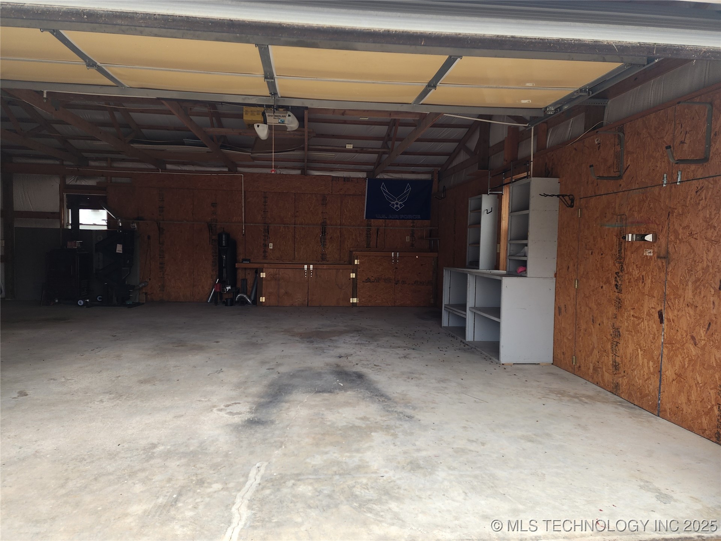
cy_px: 270
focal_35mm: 23
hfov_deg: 73.9
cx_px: 360
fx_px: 479
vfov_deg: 58.9
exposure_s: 1/180
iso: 80
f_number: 1.8
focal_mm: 6.4
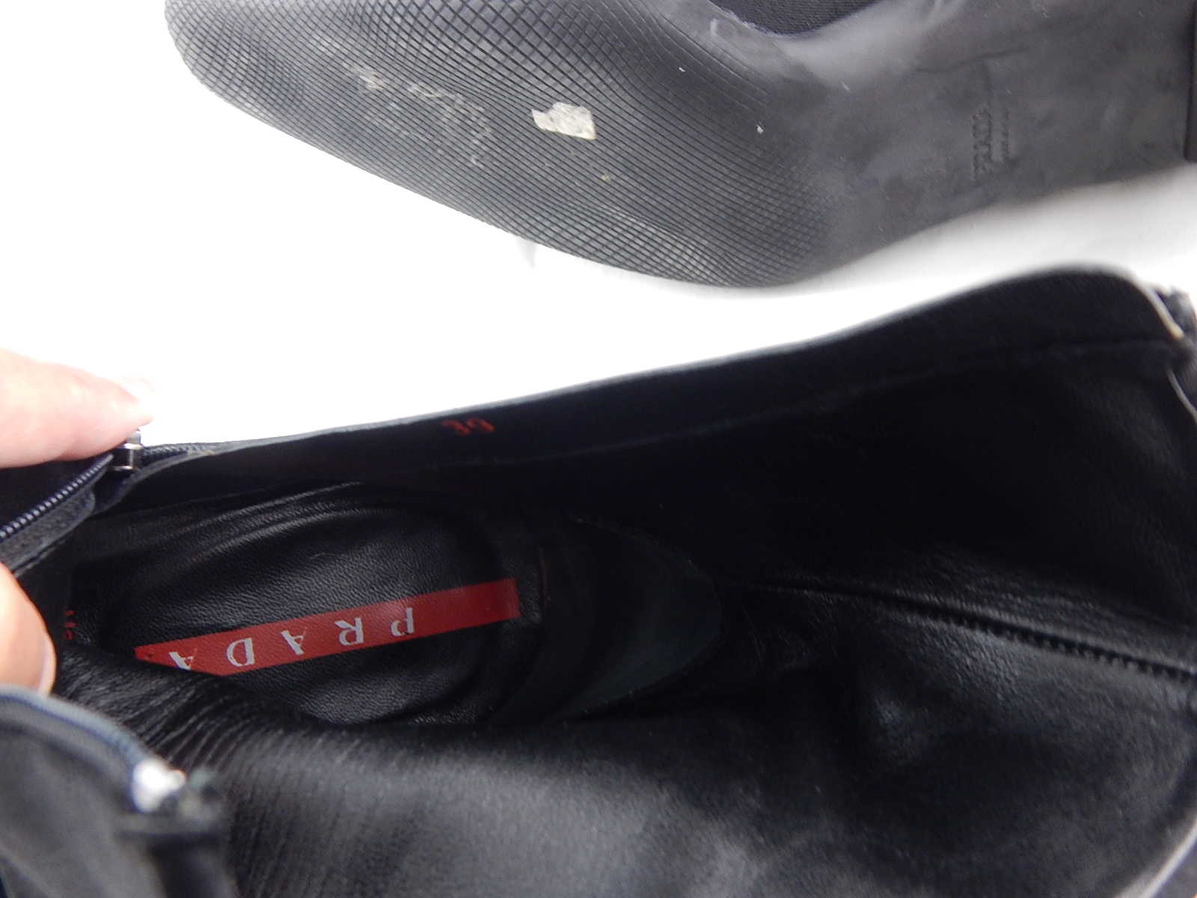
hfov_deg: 39.7
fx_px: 1660
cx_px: 598
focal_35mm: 48
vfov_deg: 30.3
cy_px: 449
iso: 400
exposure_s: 1/13
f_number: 3.7
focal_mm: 8.6
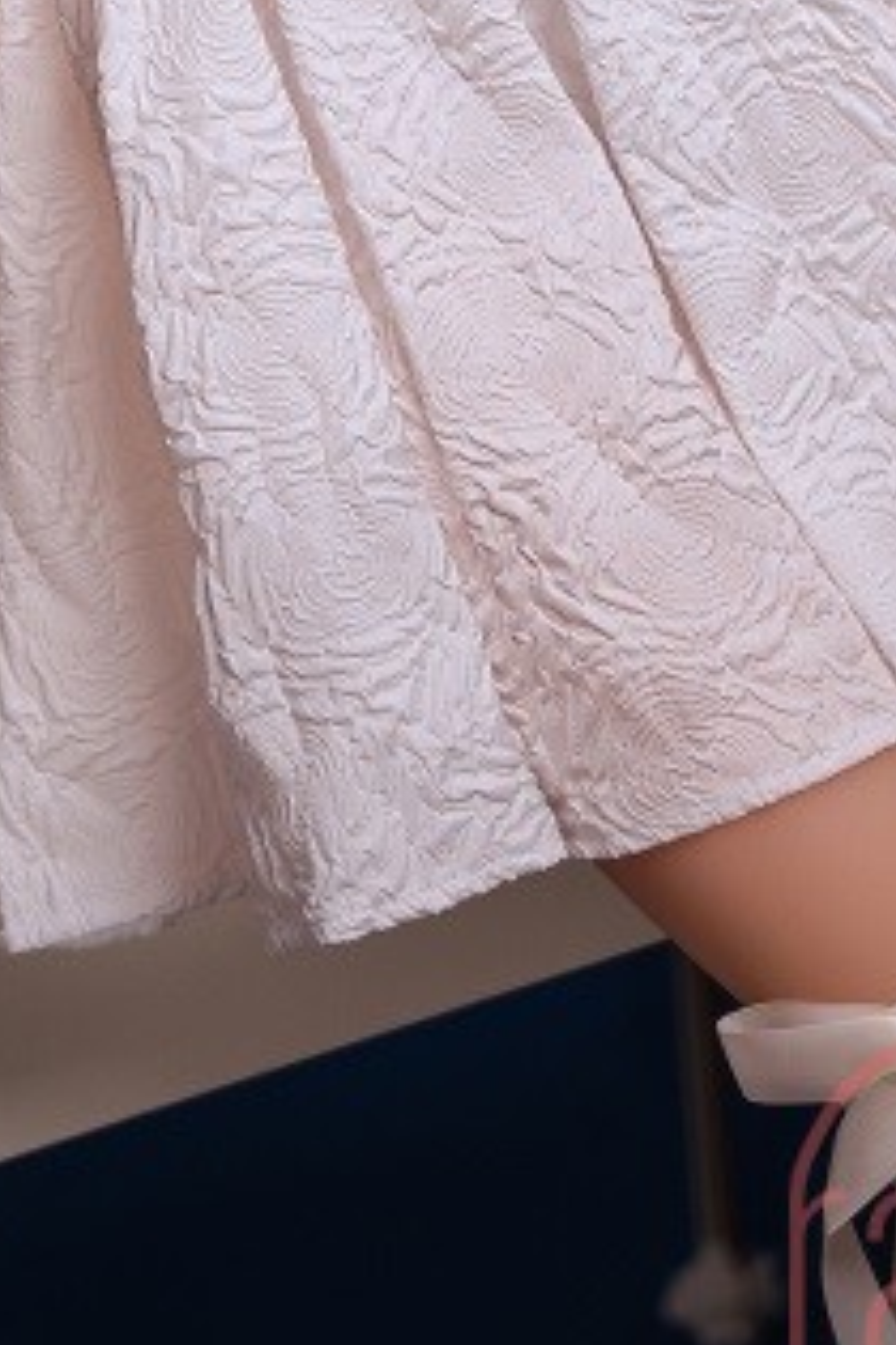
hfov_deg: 6.9
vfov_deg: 10.1
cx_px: 414
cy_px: -457
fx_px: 7466
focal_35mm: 200
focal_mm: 70
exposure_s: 1/80
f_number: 2.8
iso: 125
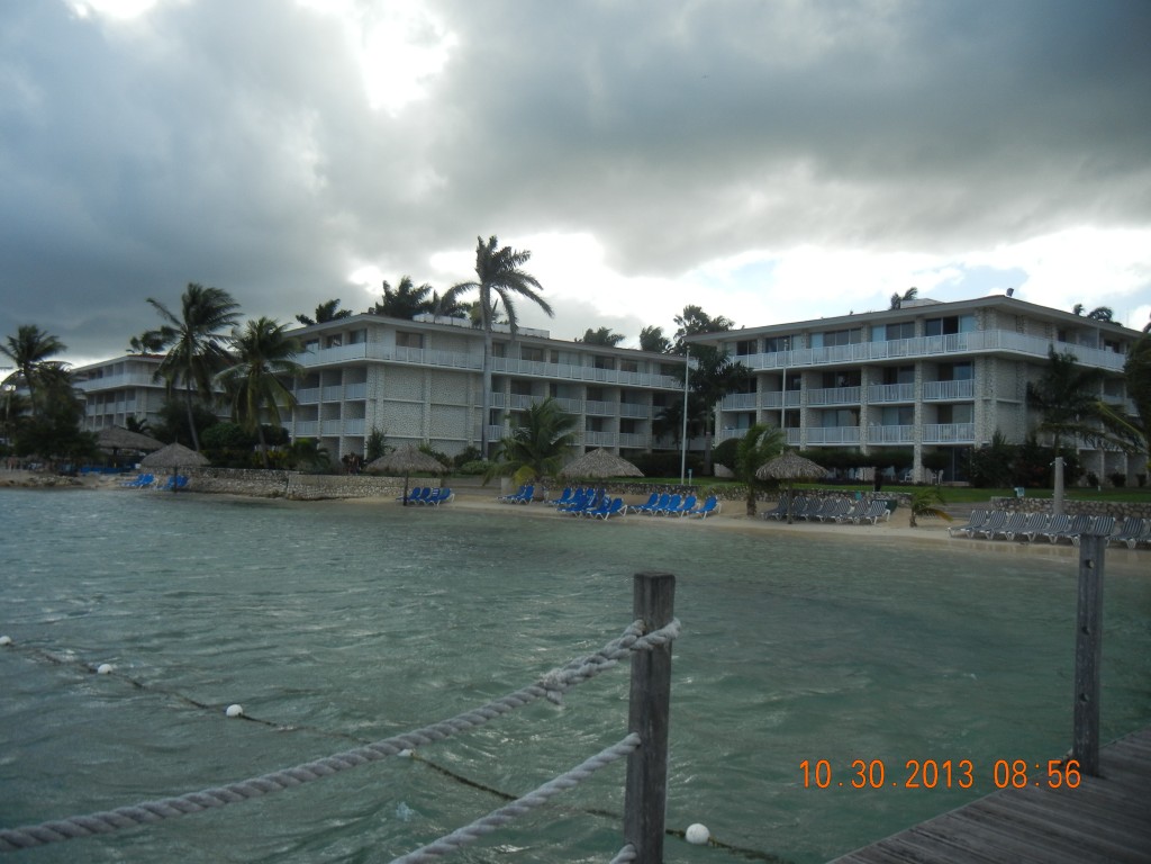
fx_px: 998
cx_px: 576
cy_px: 432
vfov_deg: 46.8
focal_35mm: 30
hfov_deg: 60.0
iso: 160
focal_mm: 5.4
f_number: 7
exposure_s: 1/364
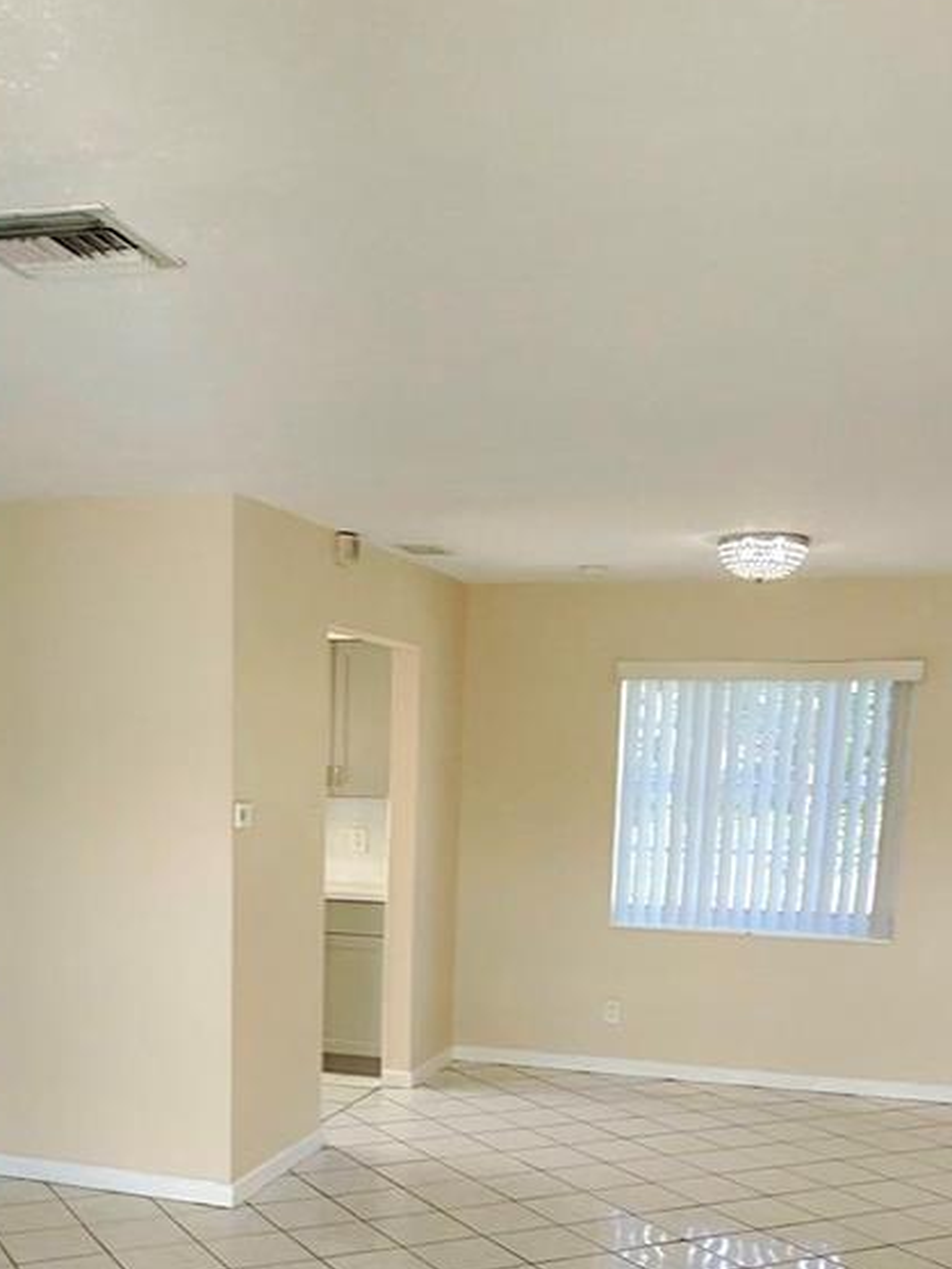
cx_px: 339
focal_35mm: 28
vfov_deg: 58.0
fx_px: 1026
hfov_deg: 49.1
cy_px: 1039
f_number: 2.2
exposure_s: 1/59.9
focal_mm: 2.24
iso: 321
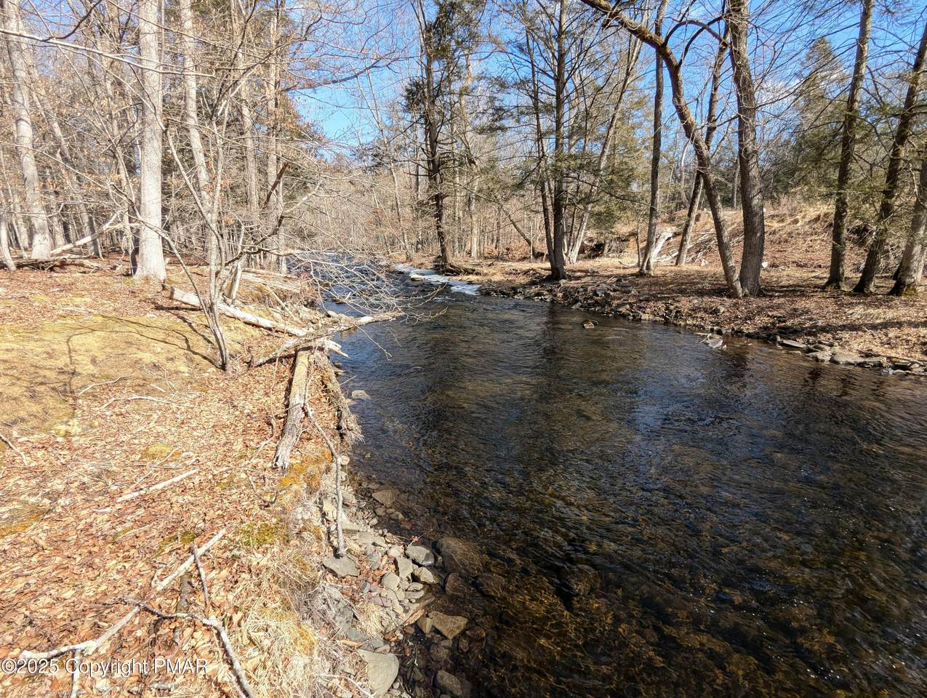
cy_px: 349
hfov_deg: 94.4
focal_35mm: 16
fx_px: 429
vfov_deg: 78.2
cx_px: 464
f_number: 2.2
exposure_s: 1/420
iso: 50
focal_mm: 2.35
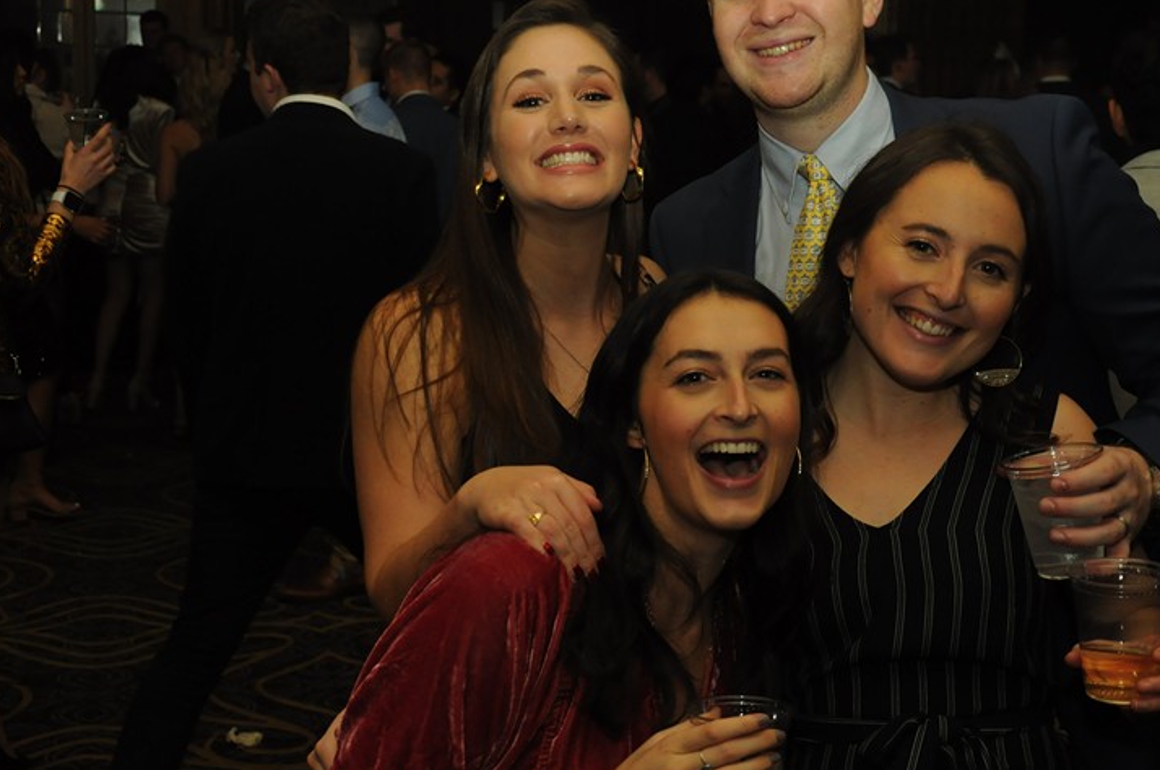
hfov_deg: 31.9
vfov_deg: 21.5
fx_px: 2027
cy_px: 317
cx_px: 651
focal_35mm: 63
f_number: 5.6
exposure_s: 1/60
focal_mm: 30
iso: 800
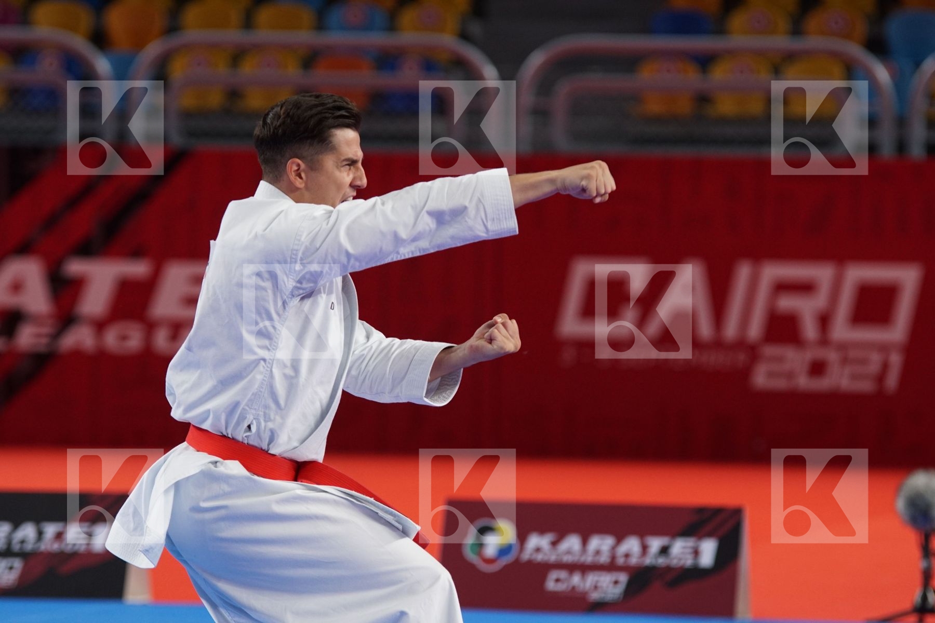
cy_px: 312
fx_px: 6233
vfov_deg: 5.7
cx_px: 468
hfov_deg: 8.6
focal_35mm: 240
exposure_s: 1/400
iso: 800
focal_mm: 160
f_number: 3.2
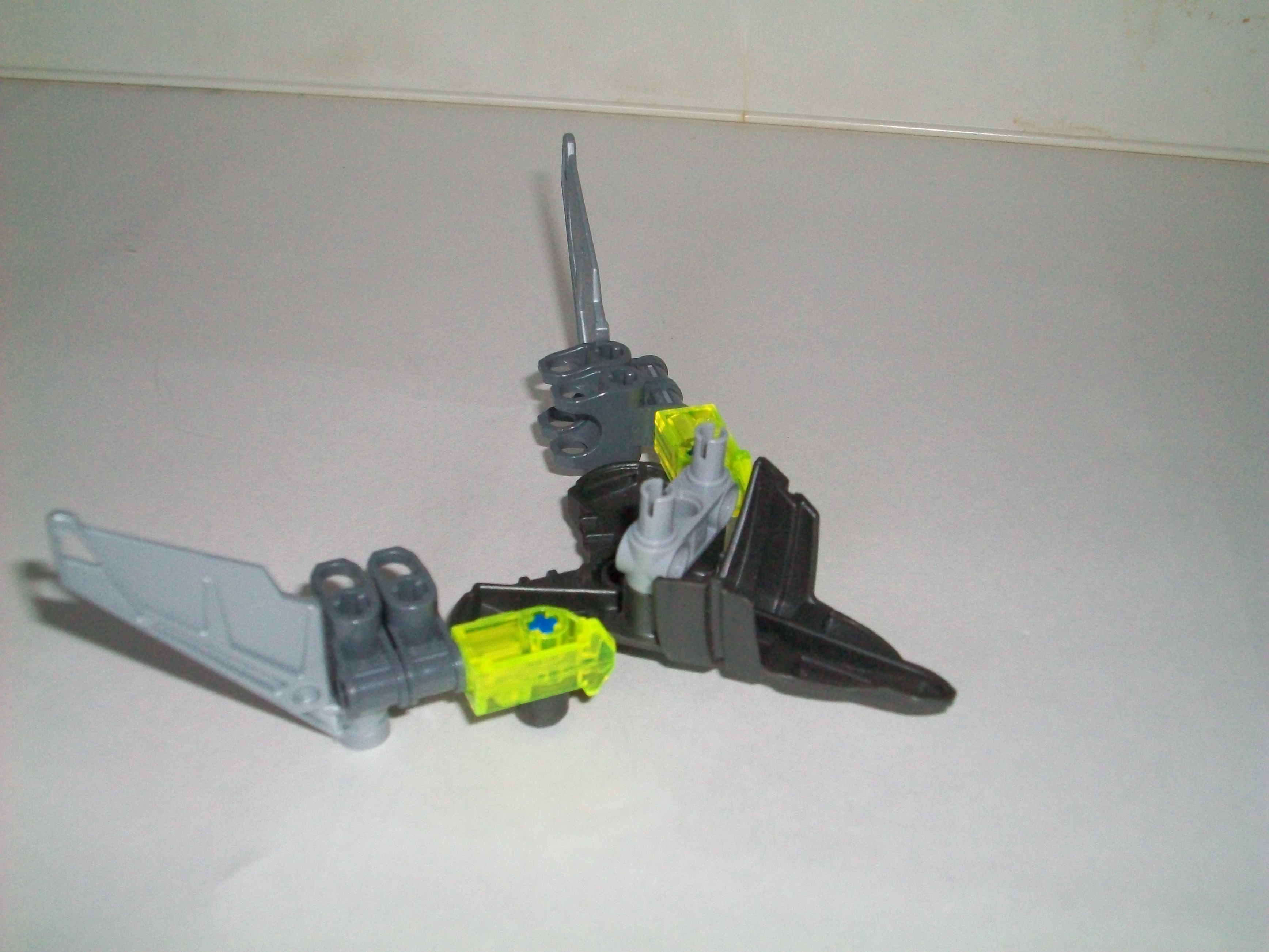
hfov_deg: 44.8
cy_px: 476
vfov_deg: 34.3
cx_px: 634
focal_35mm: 42
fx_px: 1540
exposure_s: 1/160
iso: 200
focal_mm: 7.1
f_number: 3.2
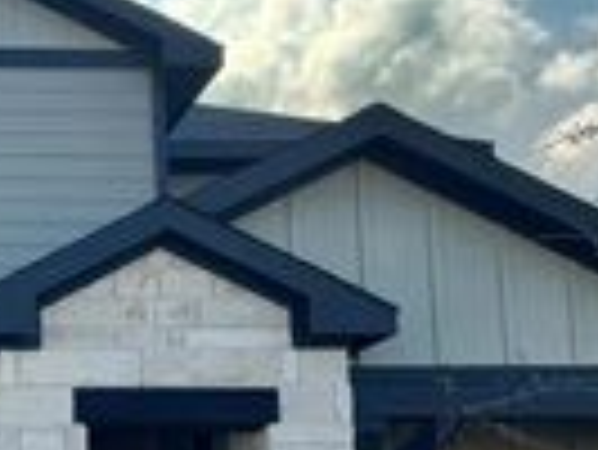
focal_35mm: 90
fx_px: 1556
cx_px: -99
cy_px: 335
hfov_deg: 20.5
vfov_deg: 16.4
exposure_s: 1/9009
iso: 80
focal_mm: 6.76
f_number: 1.78
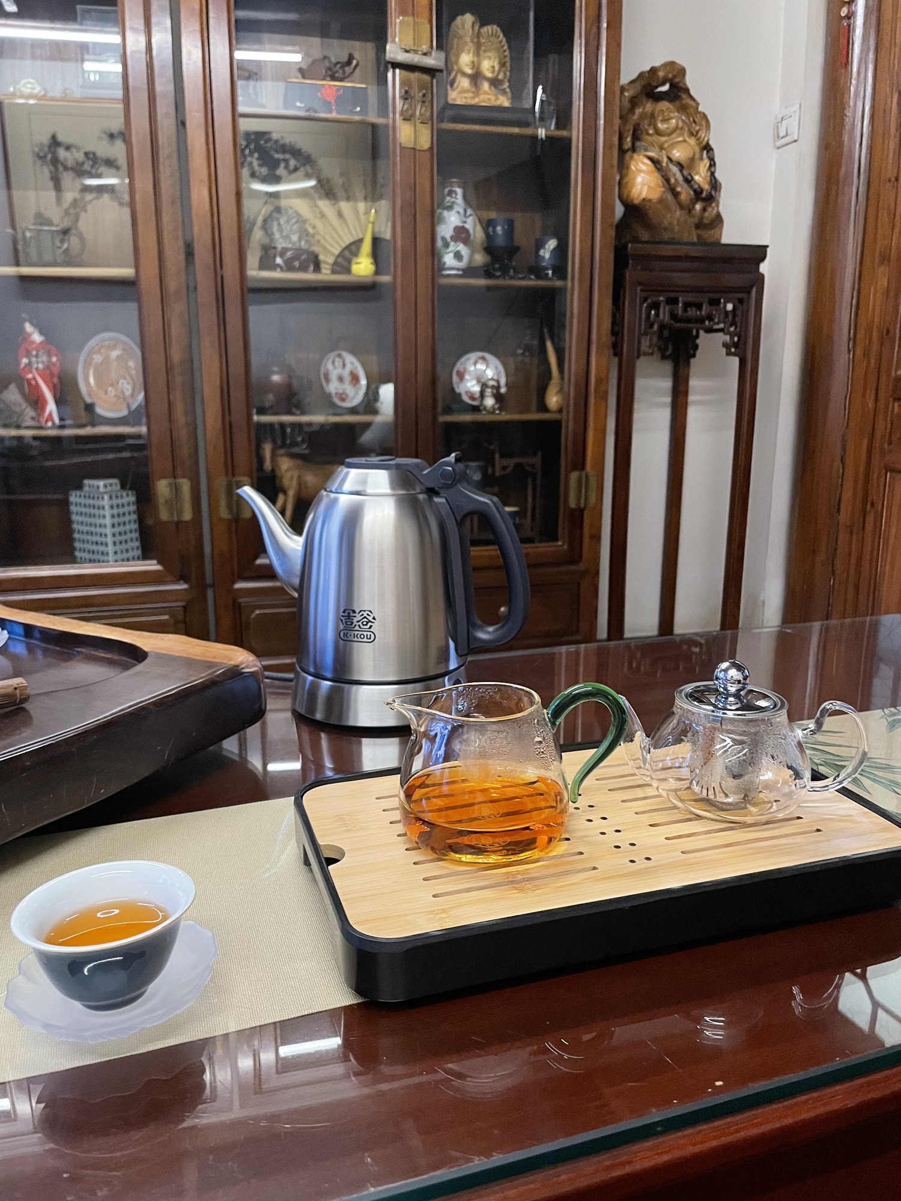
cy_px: 600
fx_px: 902
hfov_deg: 53.1
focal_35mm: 26
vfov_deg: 67.3
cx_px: 450
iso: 320
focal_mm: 4.2
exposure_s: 1/50
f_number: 1.6
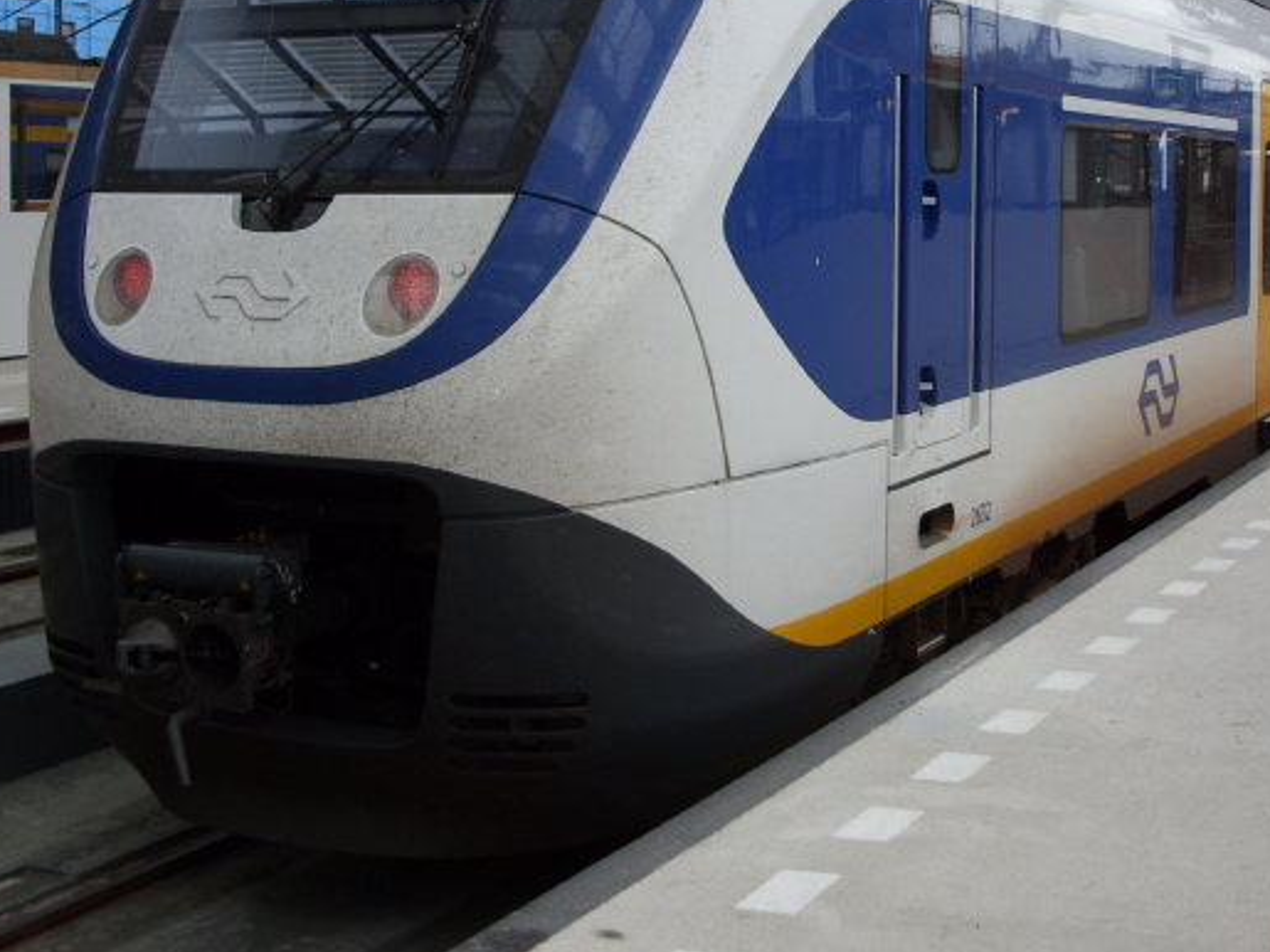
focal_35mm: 59
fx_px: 2164
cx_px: 750
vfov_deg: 24.7
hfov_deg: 32.6
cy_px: 311
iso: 50
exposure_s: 1/228
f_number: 2.8
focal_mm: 6.3
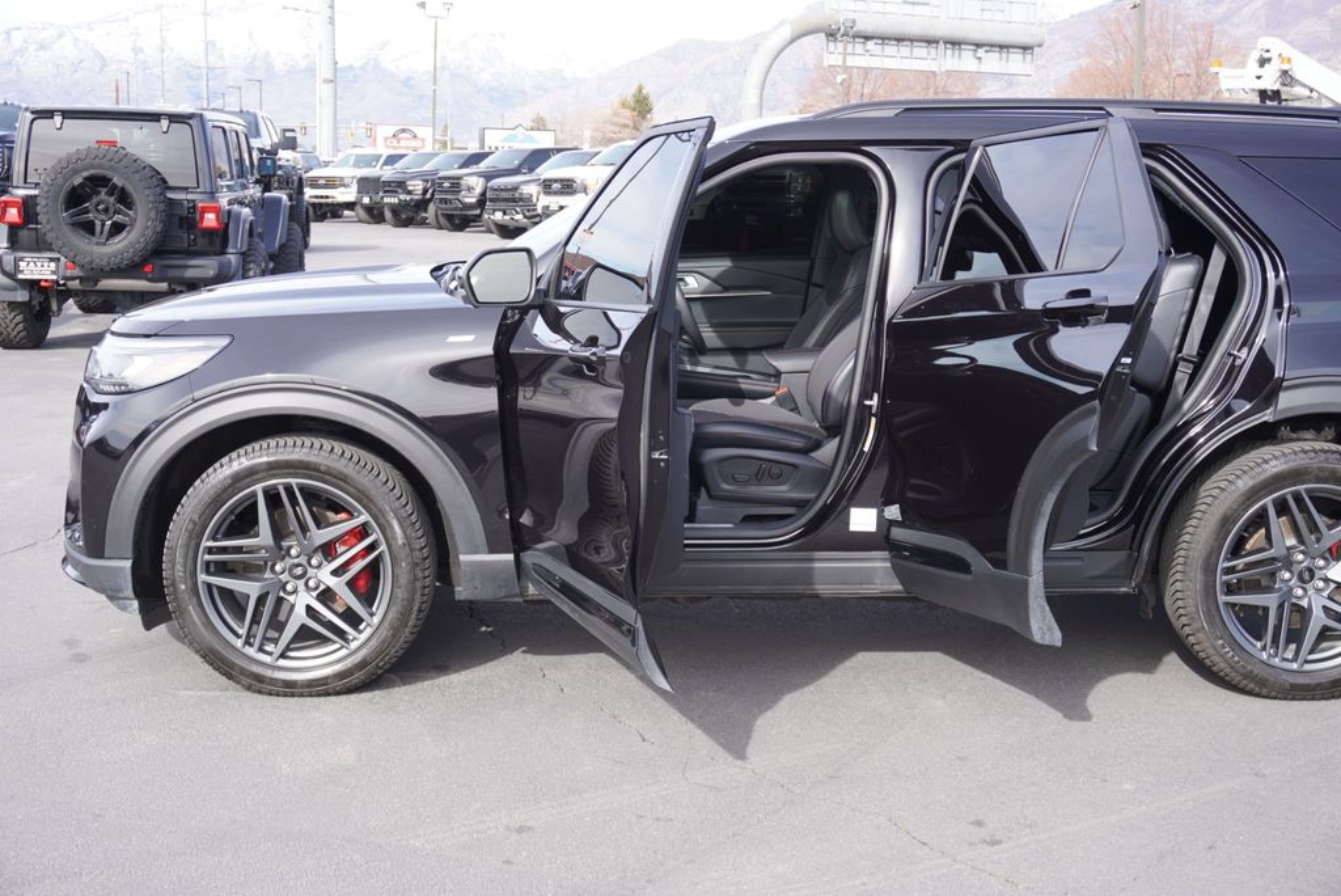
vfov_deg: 29.9
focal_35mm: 45
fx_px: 1677
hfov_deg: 43.6
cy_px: 448
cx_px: 670
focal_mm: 30
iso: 100
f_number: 6.3
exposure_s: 1/100
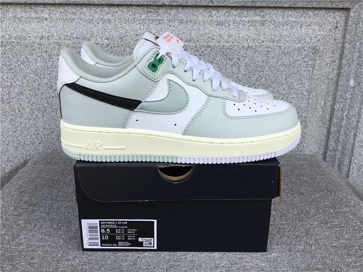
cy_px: 136
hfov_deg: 58.4
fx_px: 325
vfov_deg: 45.4
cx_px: 182
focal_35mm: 31
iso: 25
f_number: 2.4
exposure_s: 1/476
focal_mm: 3.3
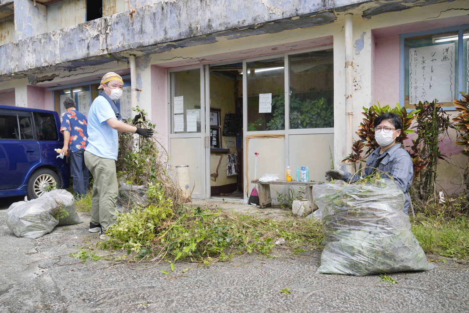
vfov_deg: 46.4
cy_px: 156
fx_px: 365
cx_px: 234
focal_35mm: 28
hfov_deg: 65.5
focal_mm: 28
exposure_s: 1/250
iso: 100
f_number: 5
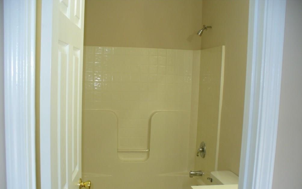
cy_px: 114
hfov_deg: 49.3
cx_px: 149
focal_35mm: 40
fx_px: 329
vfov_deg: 31.9
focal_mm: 6.1
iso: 100
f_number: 2.8
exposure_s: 1/30
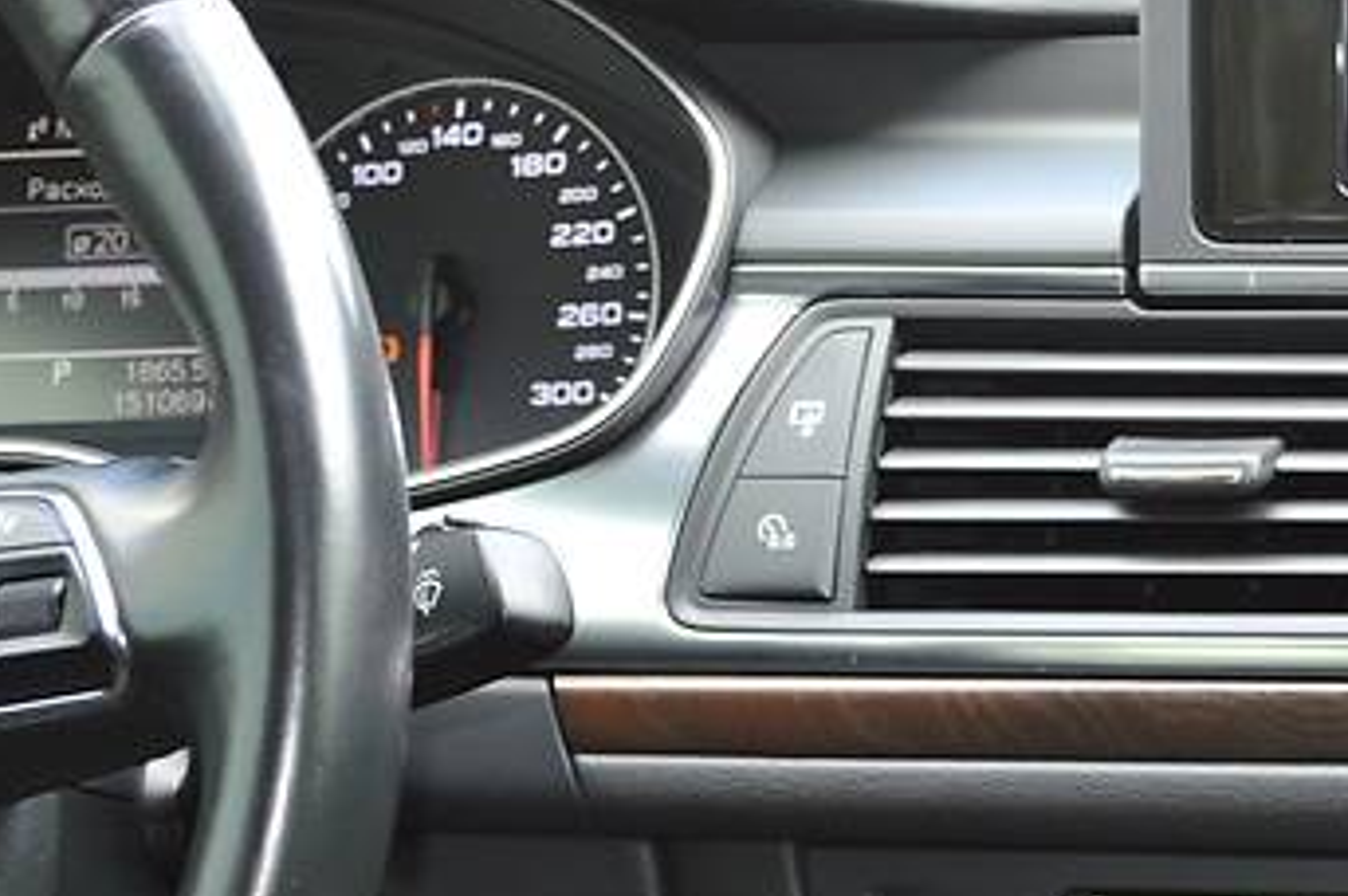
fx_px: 4452
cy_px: 648
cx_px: 1423
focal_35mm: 119
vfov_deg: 11.5
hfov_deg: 16.8
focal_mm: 34
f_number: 5
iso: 500
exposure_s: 1/60
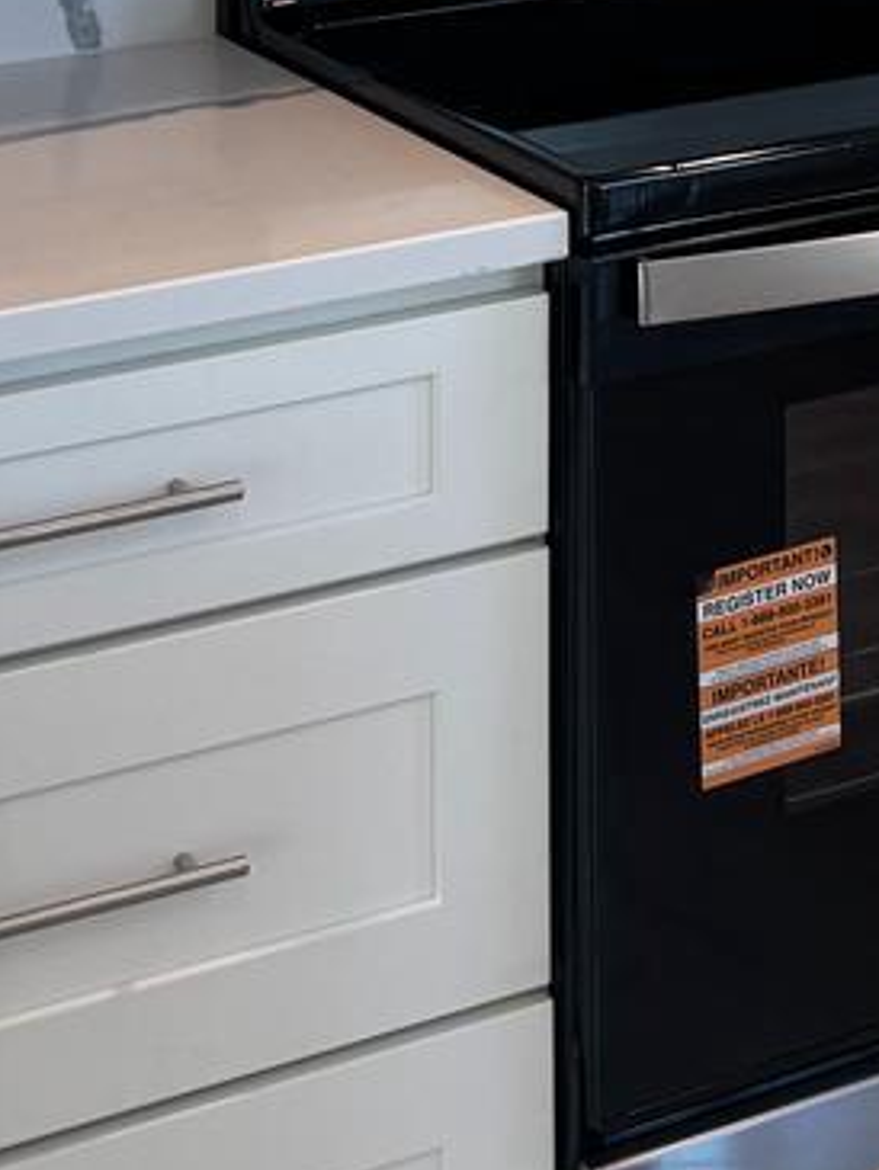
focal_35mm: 101
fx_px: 3418
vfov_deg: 17.7
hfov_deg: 14.0
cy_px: -506
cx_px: 1174
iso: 100
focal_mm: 6.76
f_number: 1.78
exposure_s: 1/120
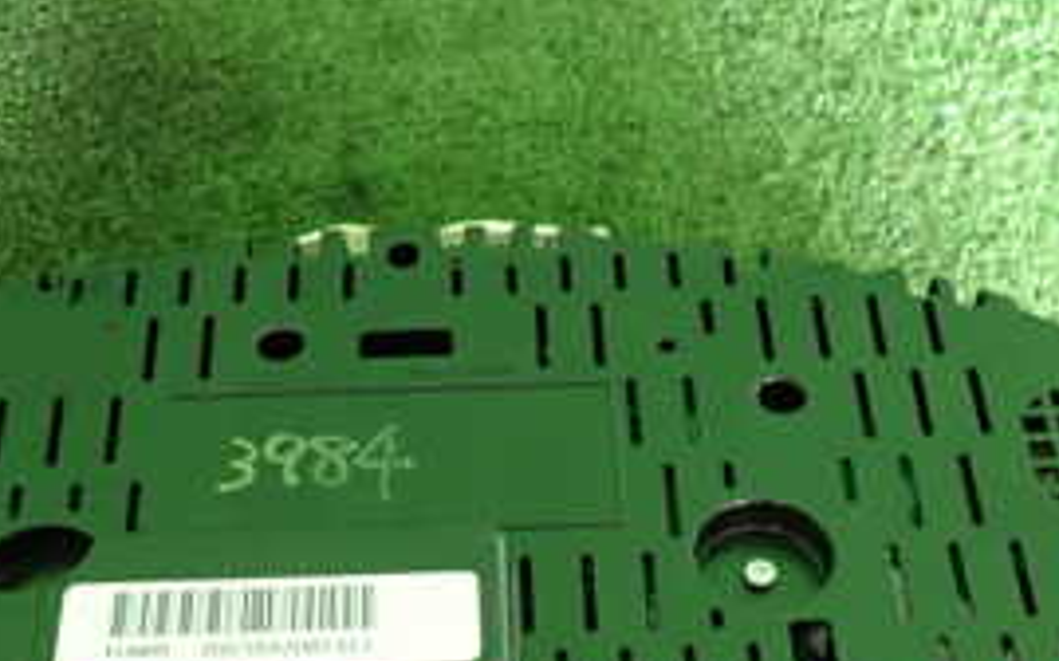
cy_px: 692
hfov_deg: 34.6
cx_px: 520
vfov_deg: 21.1
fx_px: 1702
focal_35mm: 59
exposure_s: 1/30
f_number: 2
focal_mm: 4.5
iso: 250
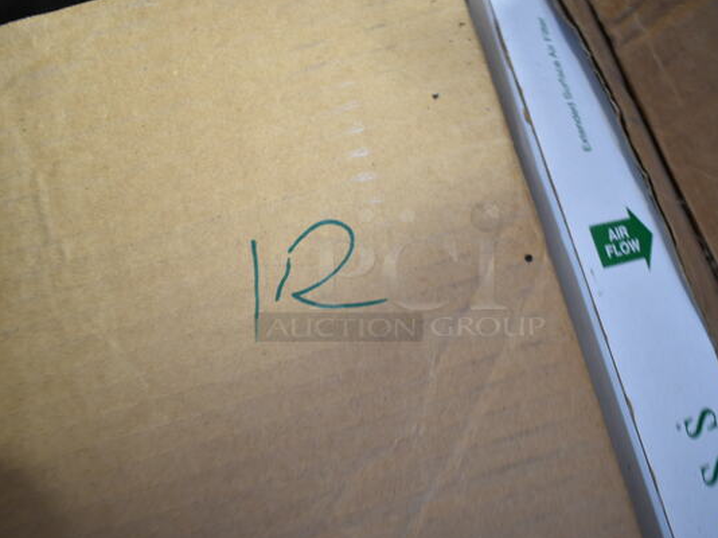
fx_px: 684
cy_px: 270
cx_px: 407
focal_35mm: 33
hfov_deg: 55.2
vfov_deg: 42.9
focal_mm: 20
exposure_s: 1/30
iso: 250
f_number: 3.5
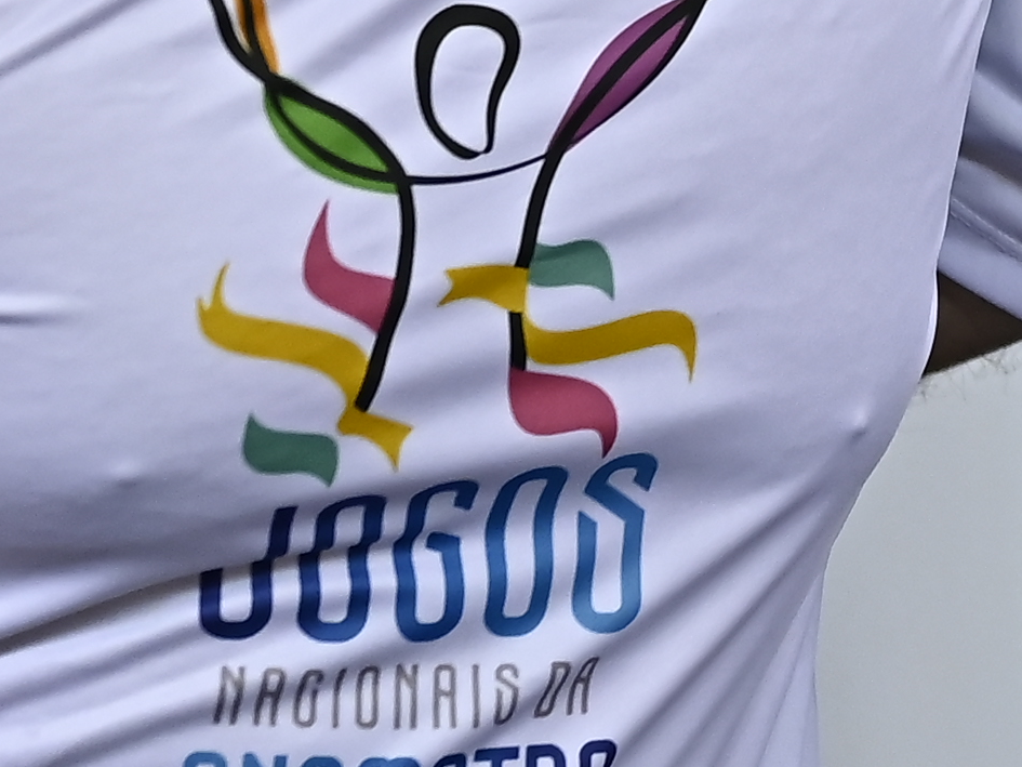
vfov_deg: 1.8
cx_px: 2551
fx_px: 24508
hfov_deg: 2.4
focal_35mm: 830
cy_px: -124
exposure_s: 1/320
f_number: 1.8
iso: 800
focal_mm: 135
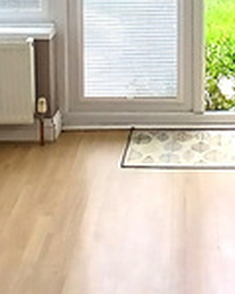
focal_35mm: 80
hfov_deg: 19.0
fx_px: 696
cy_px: -51
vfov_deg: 22.2
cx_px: 188
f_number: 2.2
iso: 64
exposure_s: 1/100
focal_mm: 1.4
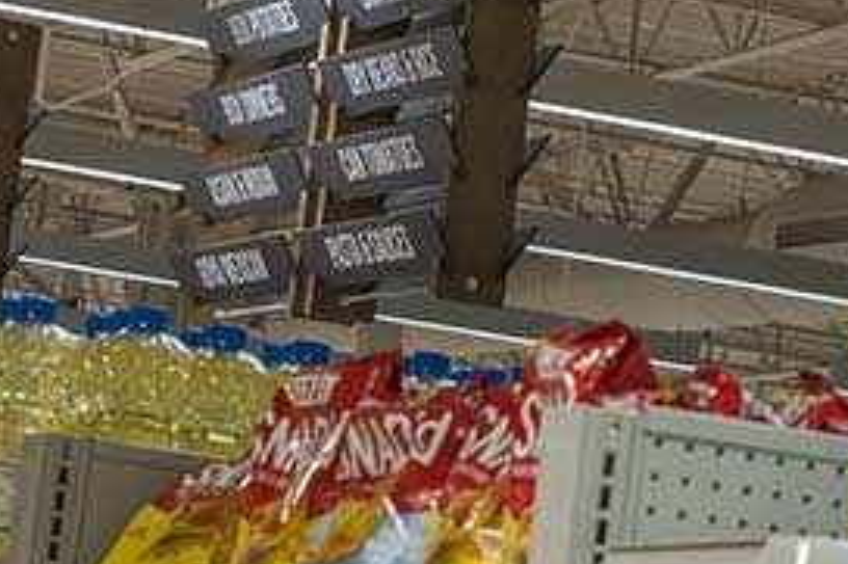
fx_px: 3766
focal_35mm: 160
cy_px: 156
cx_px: 446
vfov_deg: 8.6
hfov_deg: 12.8
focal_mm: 58
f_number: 7.1
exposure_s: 1/100
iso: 1250
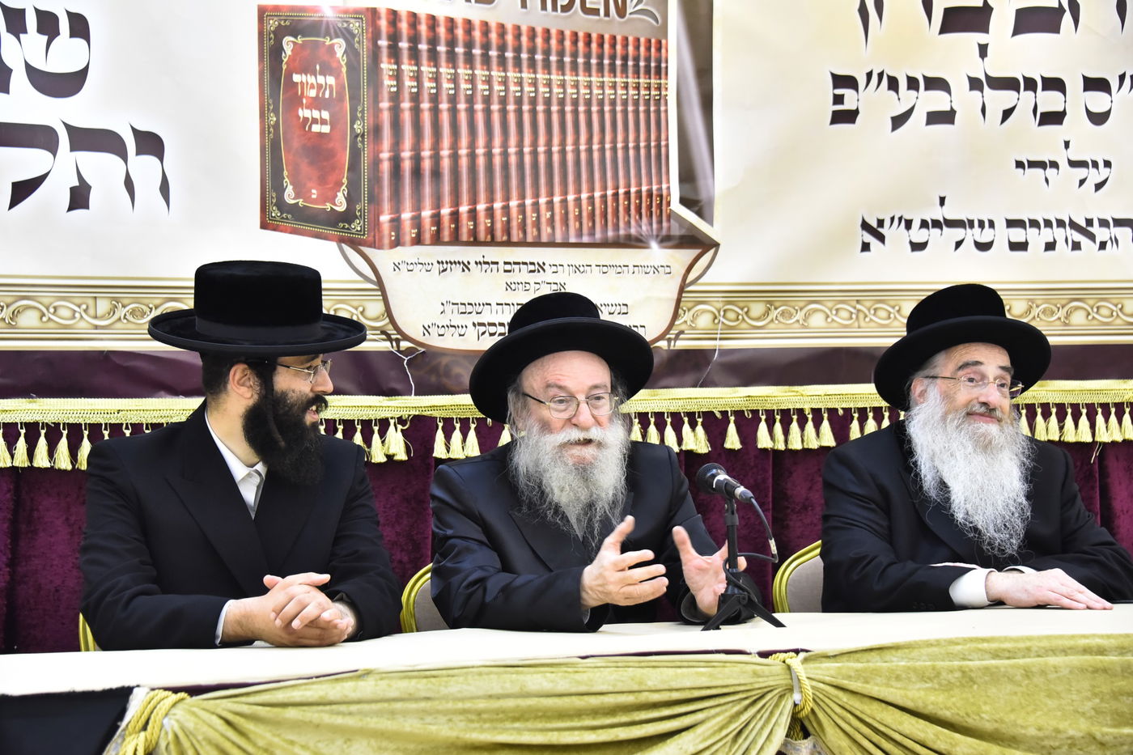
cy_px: 378
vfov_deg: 16.1
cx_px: 566
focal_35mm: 85
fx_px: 2675
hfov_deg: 23.9
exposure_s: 1/100
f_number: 5.6
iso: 3200
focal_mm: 85
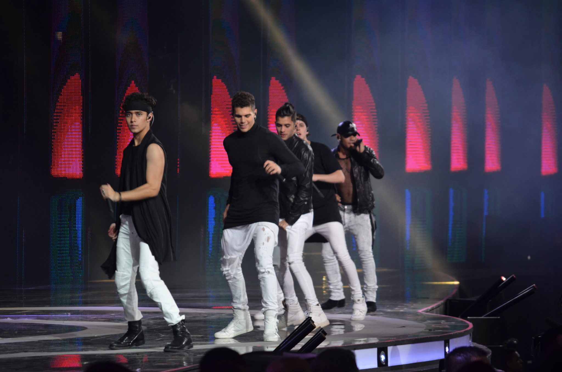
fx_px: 3388
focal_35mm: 218
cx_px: 281
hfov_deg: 9.5
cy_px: 186
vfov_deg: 6.3
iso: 800
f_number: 5
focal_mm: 145
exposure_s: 1/125
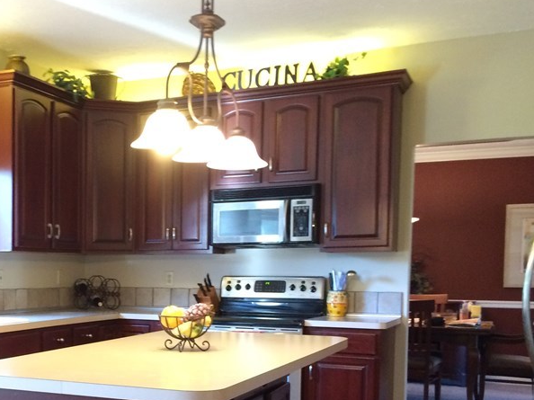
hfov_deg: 36.6
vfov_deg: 28.5
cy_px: 318
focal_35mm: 50
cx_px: 89
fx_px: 771
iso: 250
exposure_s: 1/30
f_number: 2.2
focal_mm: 4.15
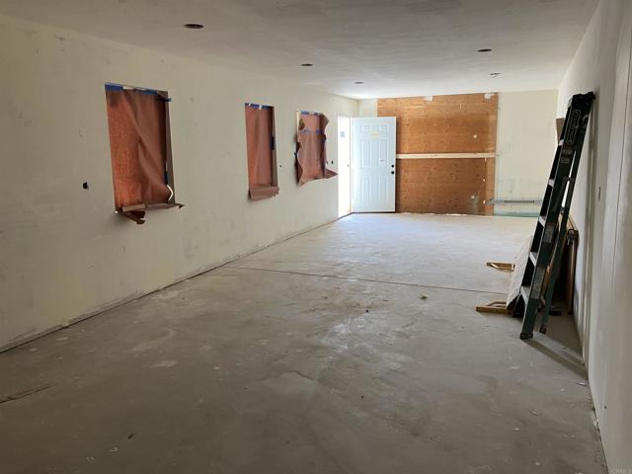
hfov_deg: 63.4
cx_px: 316
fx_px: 511
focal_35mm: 28
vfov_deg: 49.7
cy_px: 237
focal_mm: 3.99
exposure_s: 1/92
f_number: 1.8
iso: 80
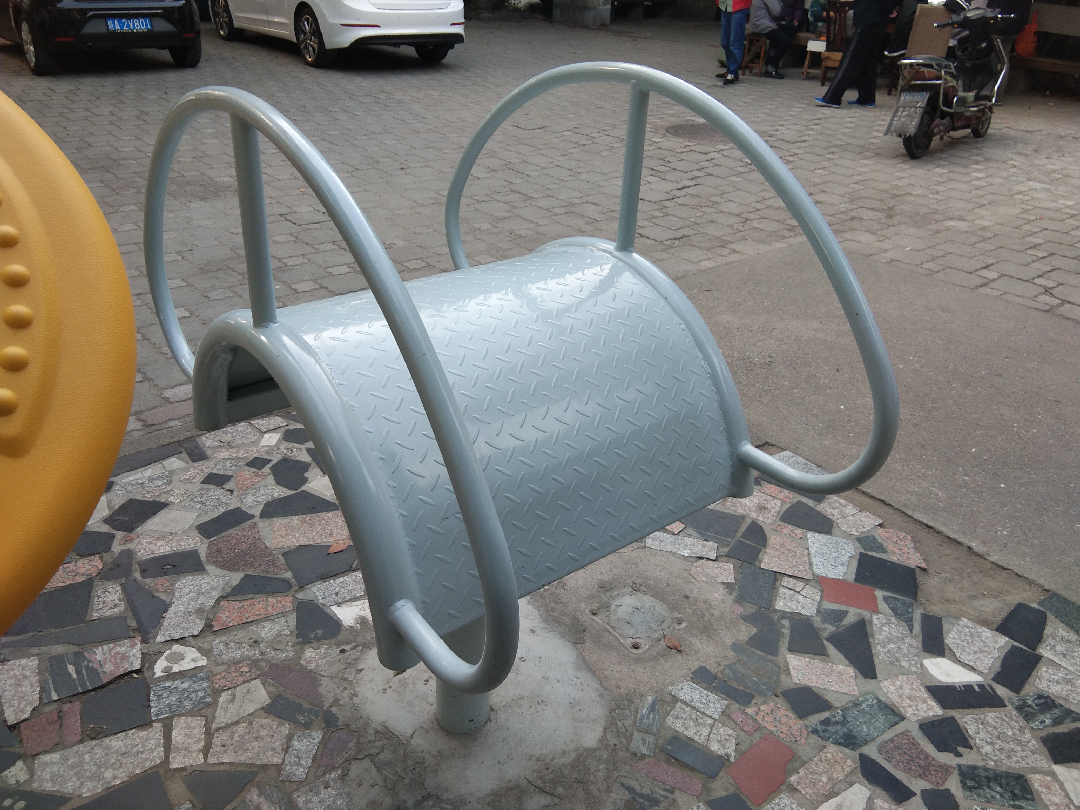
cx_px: 540
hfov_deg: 58.4
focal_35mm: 31
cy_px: 405
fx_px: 967
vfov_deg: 45.4
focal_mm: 3.69
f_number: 2.2
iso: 100
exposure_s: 1/100
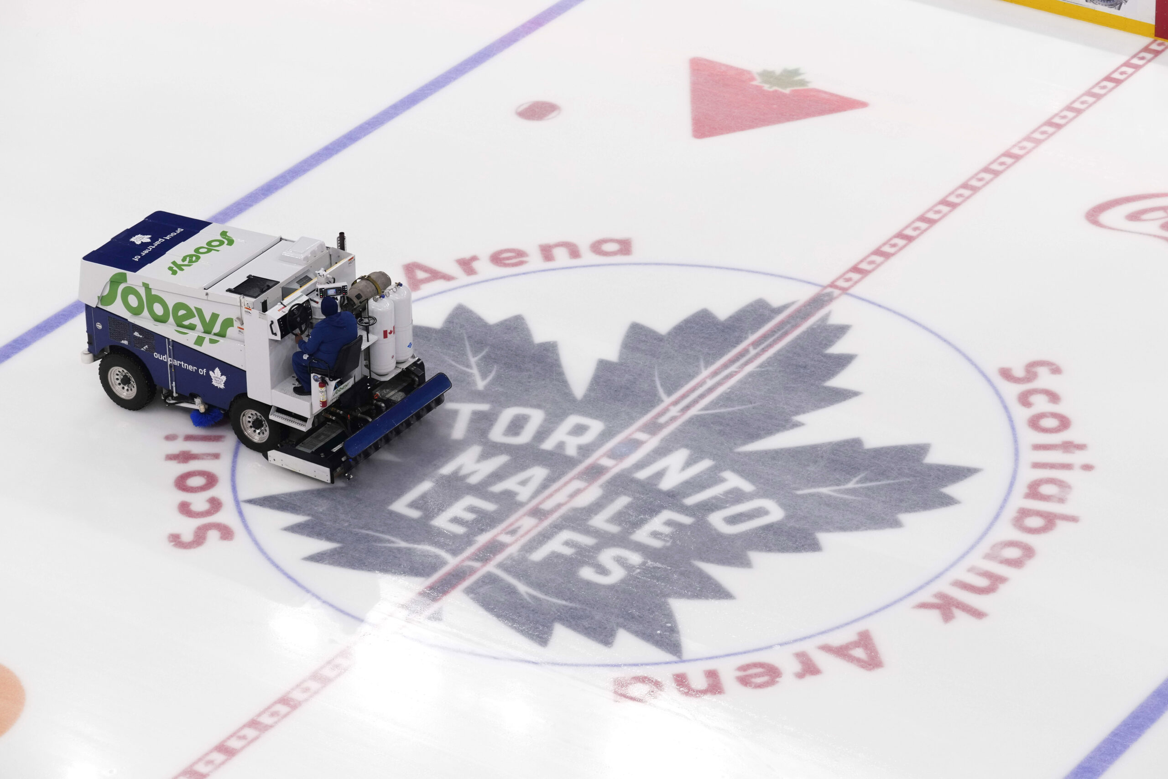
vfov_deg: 10.3
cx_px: 584
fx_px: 4315
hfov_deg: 15.4
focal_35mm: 133
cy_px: 390
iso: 2000
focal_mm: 133
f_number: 5
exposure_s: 1/500
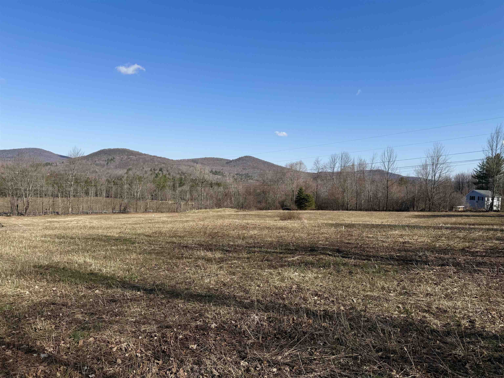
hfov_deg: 71.6
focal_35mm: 24
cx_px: 252
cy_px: 189
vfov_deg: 56.8
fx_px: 349
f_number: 1.78
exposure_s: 1/4975
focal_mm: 6.76
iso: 80
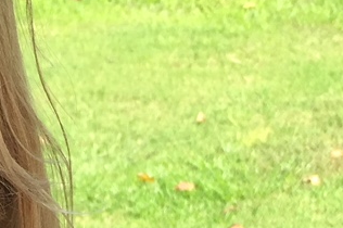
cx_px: 119
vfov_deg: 8.2
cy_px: 503
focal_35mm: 156
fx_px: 1485
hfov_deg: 13.2
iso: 32
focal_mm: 4.15
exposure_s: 1/542
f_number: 2.2
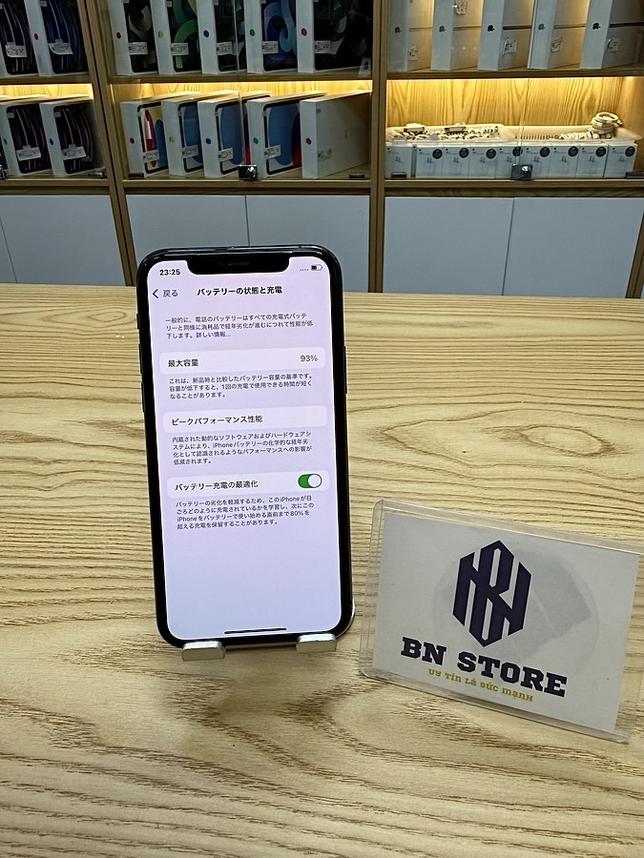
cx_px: 322
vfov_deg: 71.6
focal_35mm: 24
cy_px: 429
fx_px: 595
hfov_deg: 56.8
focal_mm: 2.22
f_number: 2.2
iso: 64
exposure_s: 1/120
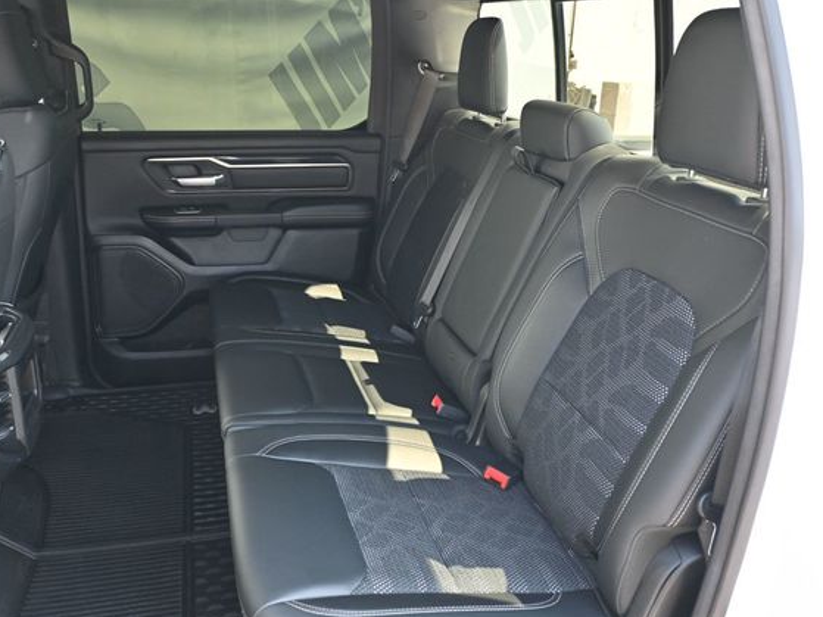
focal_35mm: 33
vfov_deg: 42.9
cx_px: 433
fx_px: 784
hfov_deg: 55.3
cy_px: 312
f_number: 3.8
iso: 800
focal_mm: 20
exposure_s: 1/125
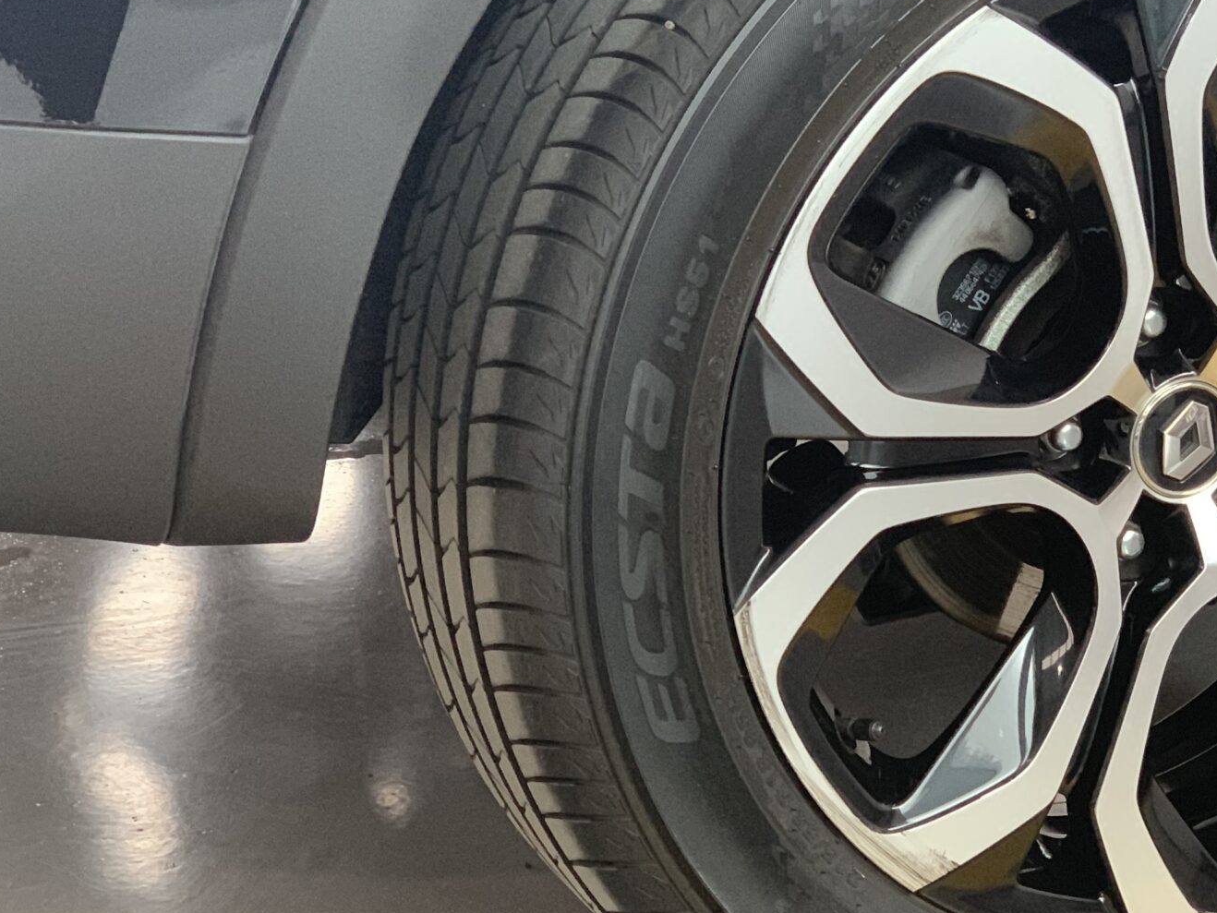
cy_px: 370
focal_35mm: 101
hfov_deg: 19.1
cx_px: 1067
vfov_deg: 14.6
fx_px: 3552
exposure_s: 1/60
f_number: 2.4
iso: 200
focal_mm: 6
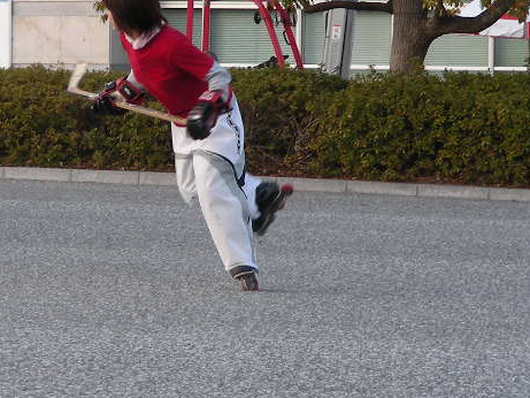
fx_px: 5850
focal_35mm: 382
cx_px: 113
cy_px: 109
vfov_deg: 3.9
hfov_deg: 5.2
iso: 50
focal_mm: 28.7
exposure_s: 1/83.8
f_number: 3.5
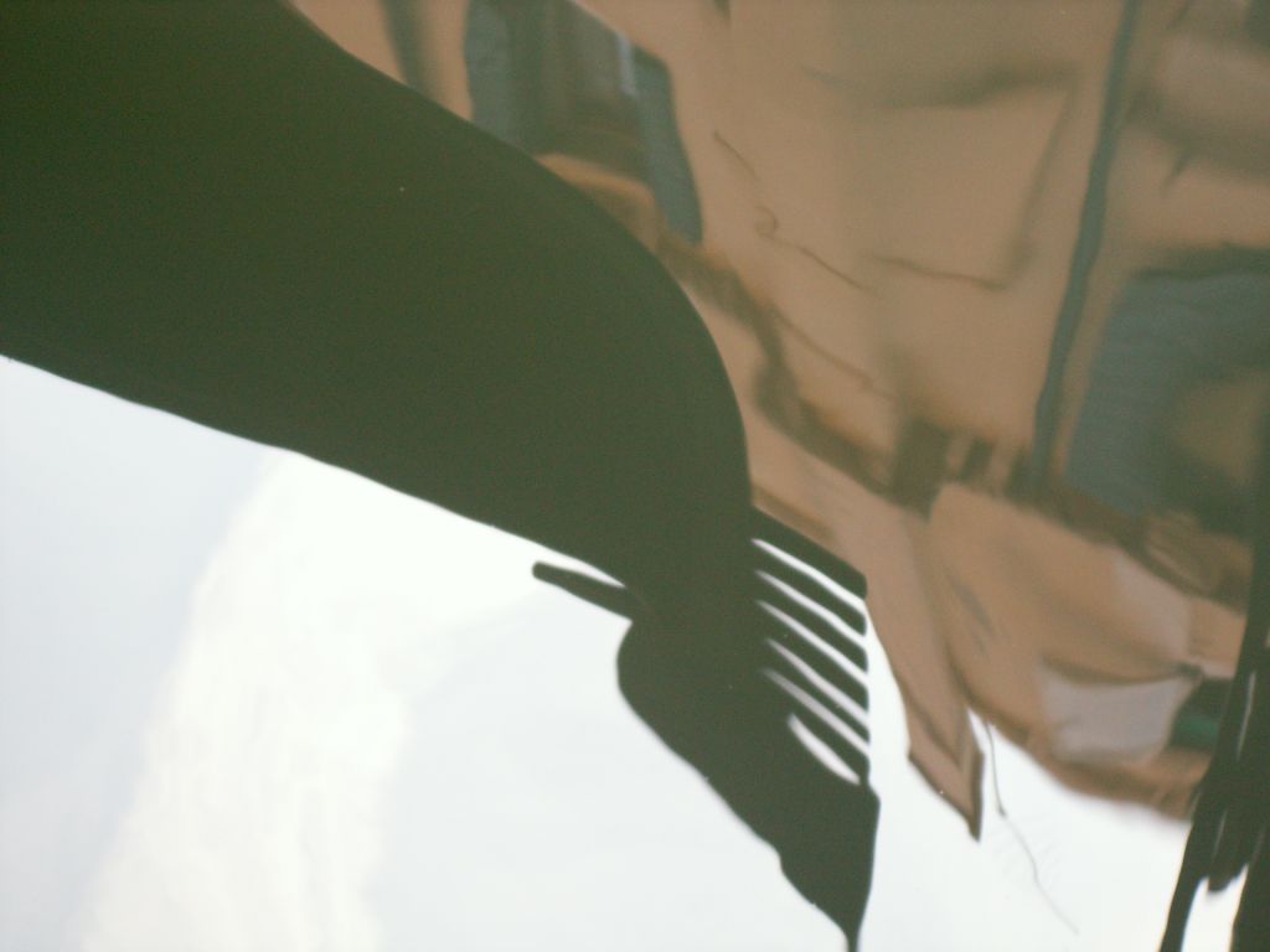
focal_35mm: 81
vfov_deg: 18.2
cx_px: 635
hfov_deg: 24.1
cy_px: 476
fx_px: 2972
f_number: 3.5
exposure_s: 1/40
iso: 100
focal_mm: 13.49
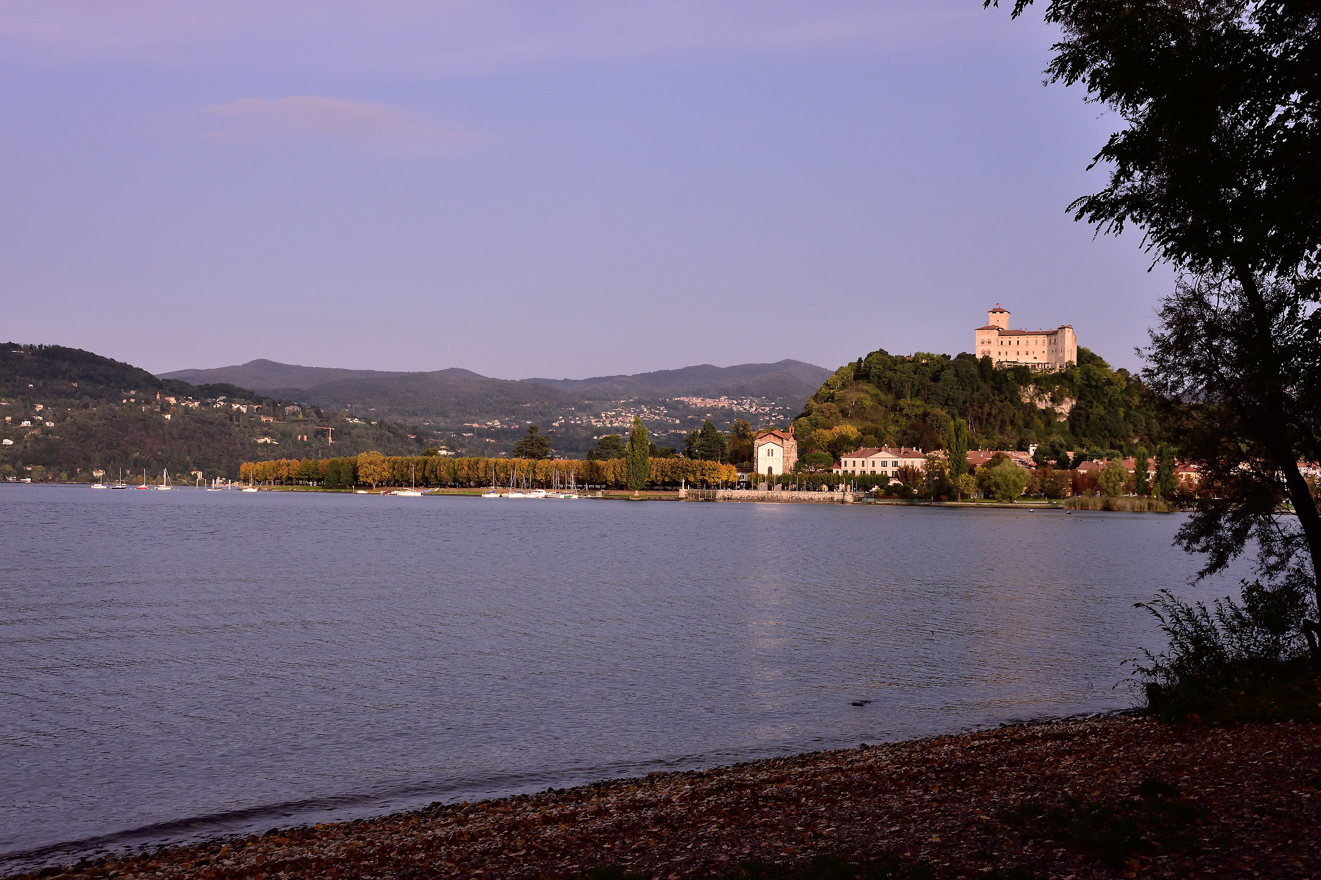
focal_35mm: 42
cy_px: 440
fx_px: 1541
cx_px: 660
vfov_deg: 31.9
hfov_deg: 46.4
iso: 800
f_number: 8
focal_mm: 28
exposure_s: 1/320
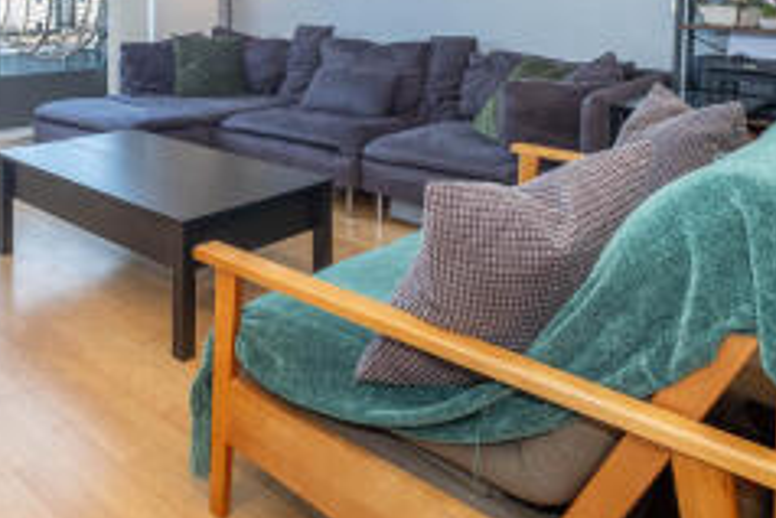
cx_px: 150
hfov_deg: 57.1
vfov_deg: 40.3
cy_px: 50
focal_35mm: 30
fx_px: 647
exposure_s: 1/25
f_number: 6.4
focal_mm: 10
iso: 400
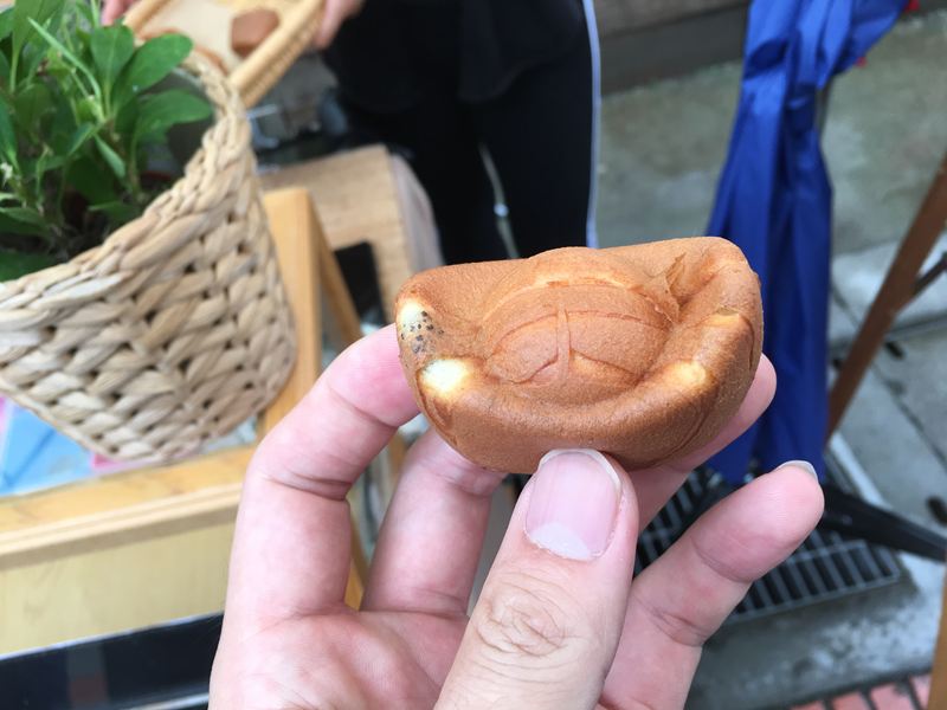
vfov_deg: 48.2
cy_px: 355
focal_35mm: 29
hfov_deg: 61.7
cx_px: 474
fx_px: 793
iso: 40
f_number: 2.2
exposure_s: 1/120
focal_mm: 4.15
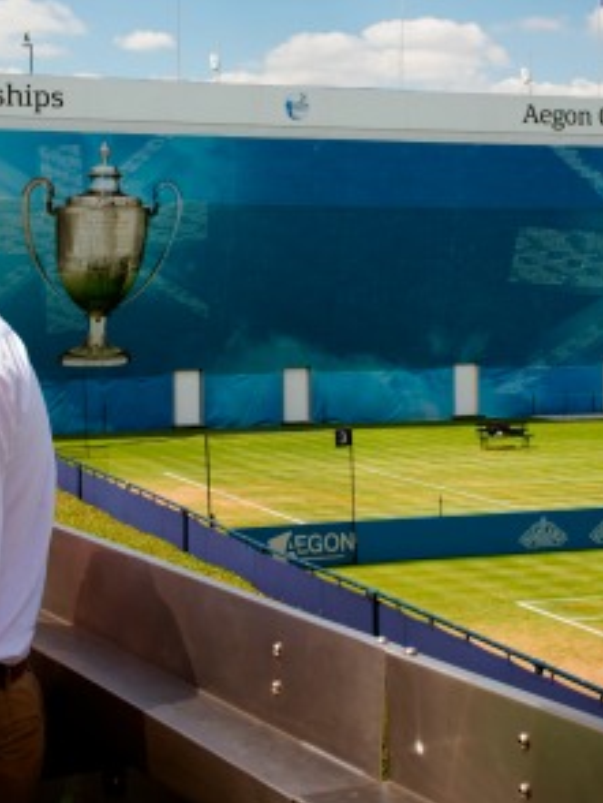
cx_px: 289
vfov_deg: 37.5
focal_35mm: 51
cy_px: 403
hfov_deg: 28.6
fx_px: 1183
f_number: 11
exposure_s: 1/100
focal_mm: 35
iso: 50
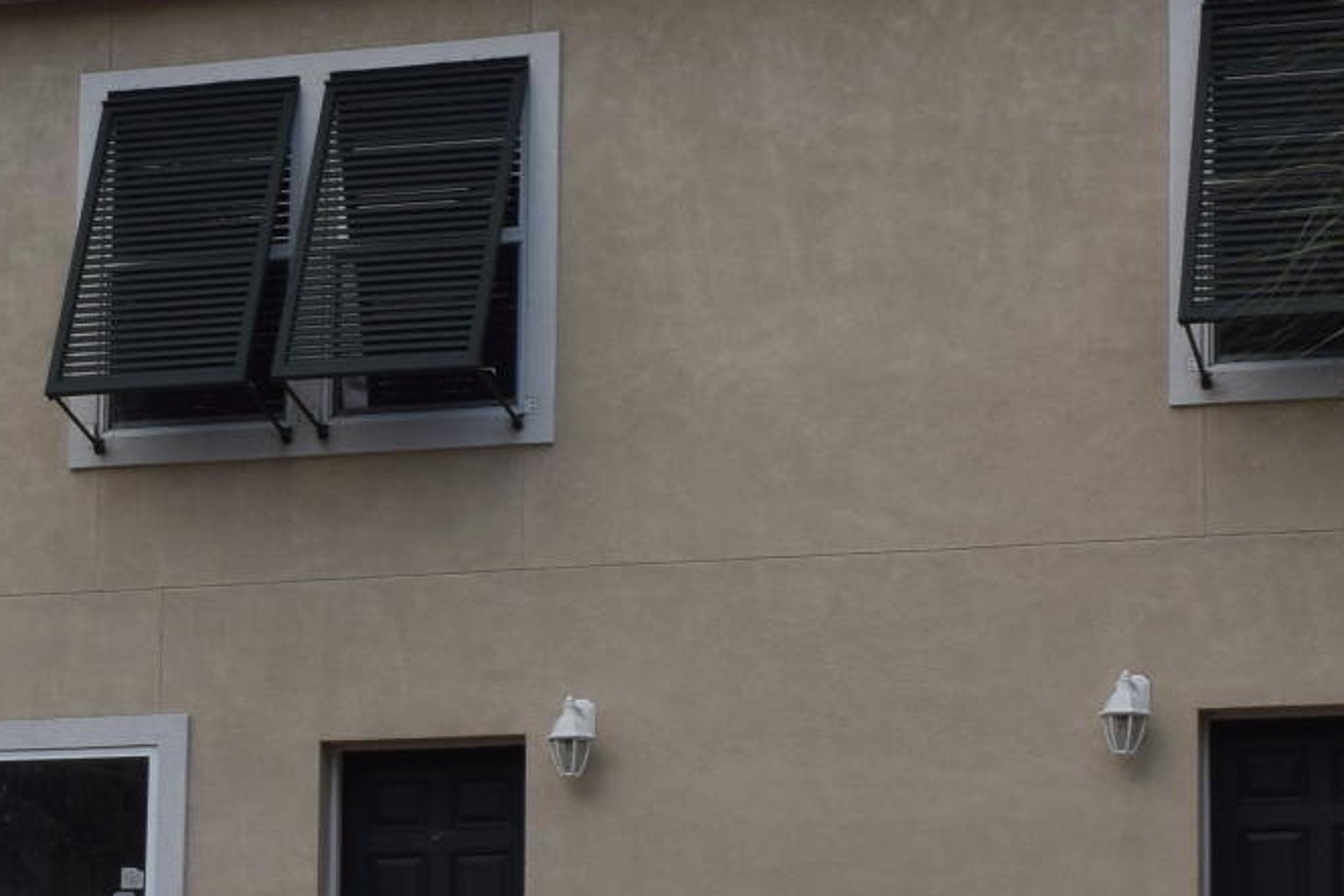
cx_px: 257
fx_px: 4555
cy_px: 894
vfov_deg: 11.1
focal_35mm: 122
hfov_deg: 16.7
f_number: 11
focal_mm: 18
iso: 100
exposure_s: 1/200
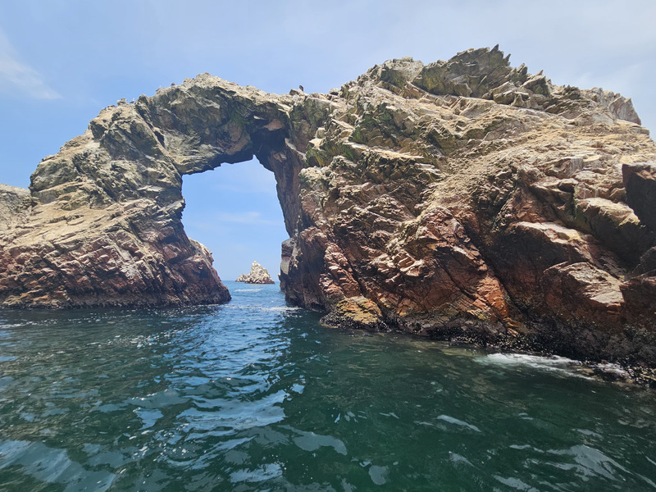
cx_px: 328
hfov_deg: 106.2
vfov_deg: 89.9
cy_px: 246
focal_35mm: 13
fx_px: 246
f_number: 2.2
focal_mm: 2.2
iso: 50
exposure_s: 1/1839
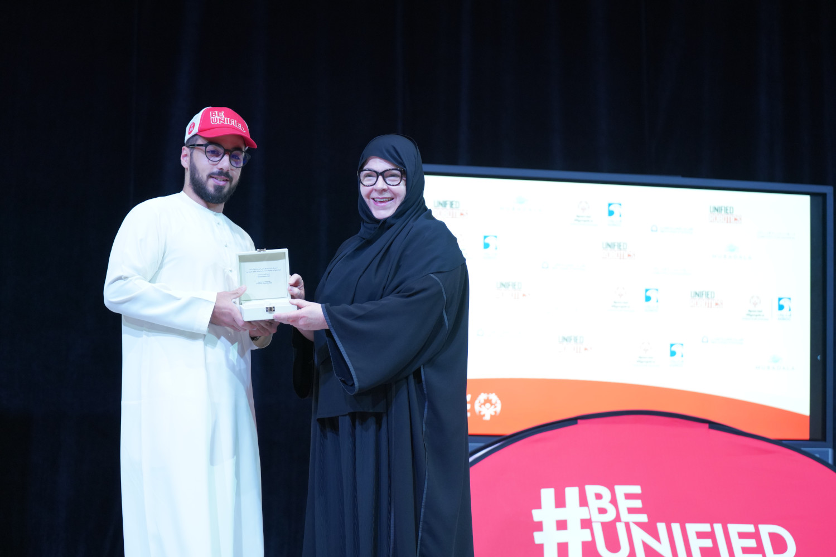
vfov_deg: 19.5
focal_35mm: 70
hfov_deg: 28.8
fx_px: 1626
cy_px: 278
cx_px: 418
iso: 1600
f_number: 2.8
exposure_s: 1/160
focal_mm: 70
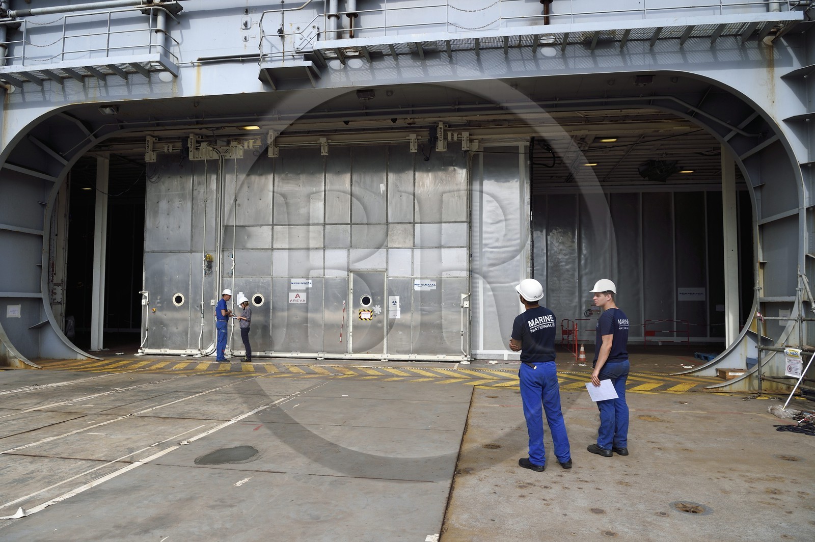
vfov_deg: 53.1
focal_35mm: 24
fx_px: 543
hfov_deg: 73.8
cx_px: 408
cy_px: 271
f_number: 8
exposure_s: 1/500
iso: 200
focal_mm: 24
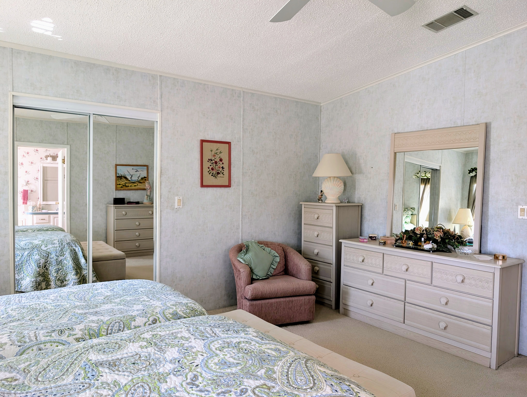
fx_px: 366
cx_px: 264
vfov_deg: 56.9
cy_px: 198
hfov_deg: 71.5
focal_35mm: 24
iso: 22
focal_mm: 6.9
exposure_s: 1/25.4
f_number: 1.68
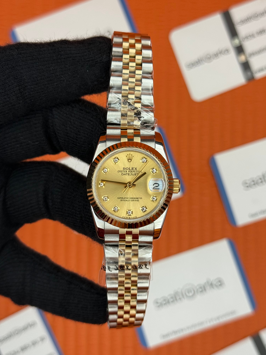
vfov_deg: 39.7
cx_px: 133
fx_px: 492
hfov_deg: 30.3
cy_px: 178
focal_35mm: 48
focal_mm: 6.76
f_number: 1.78
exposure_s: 1/675
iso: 64
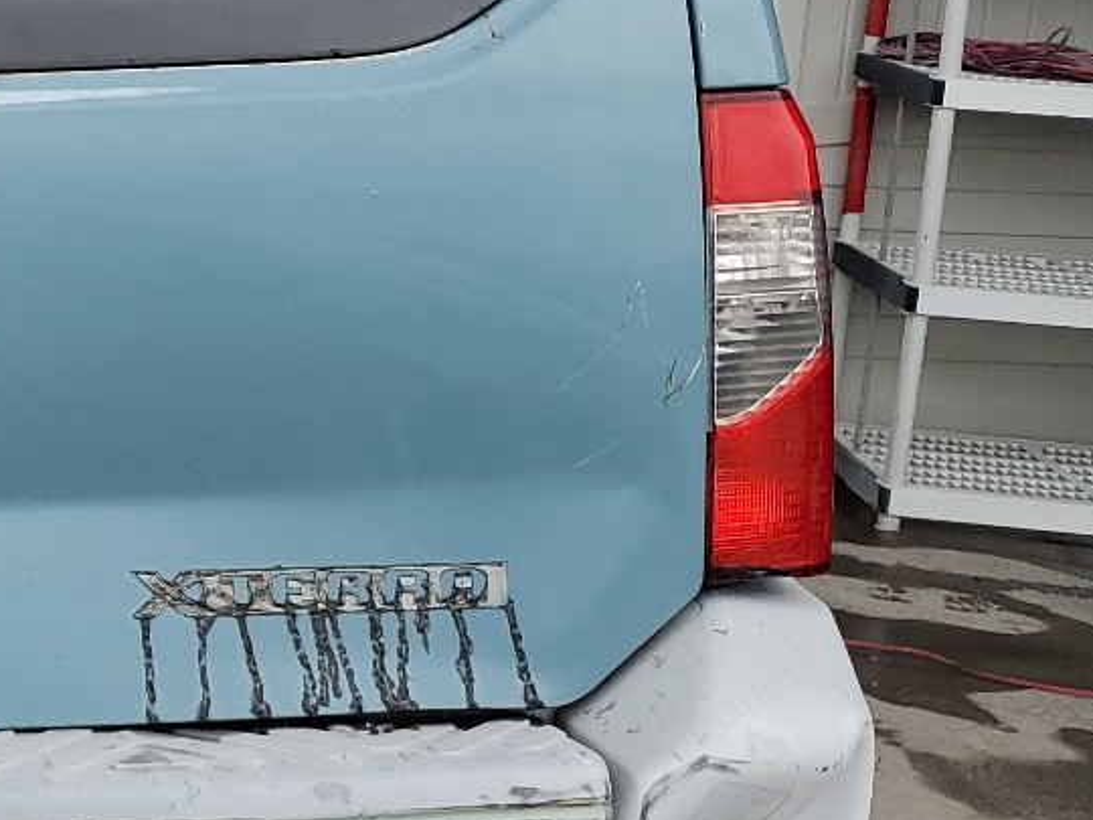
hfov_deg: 22.7
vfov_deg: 19.0
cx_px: -318
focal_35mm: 77
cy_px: 231
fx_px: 2431
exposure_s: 1/1111
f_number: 1.5
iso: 50
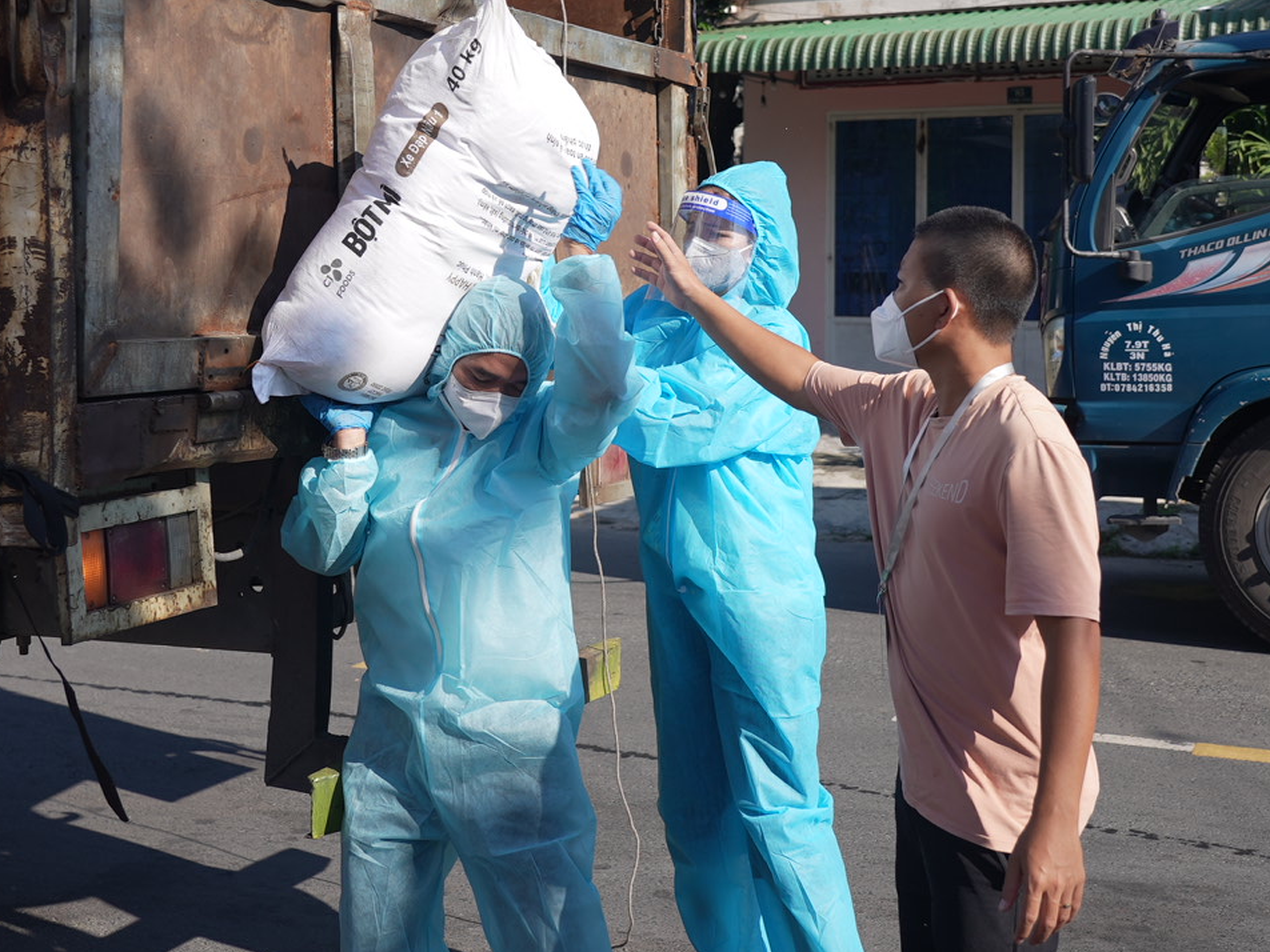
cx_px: 547
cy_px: 292
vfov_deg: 29.4
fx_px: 1798
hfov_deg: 38.8
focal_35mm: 49
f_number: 4
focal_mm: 30
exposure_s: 1/500
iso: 80
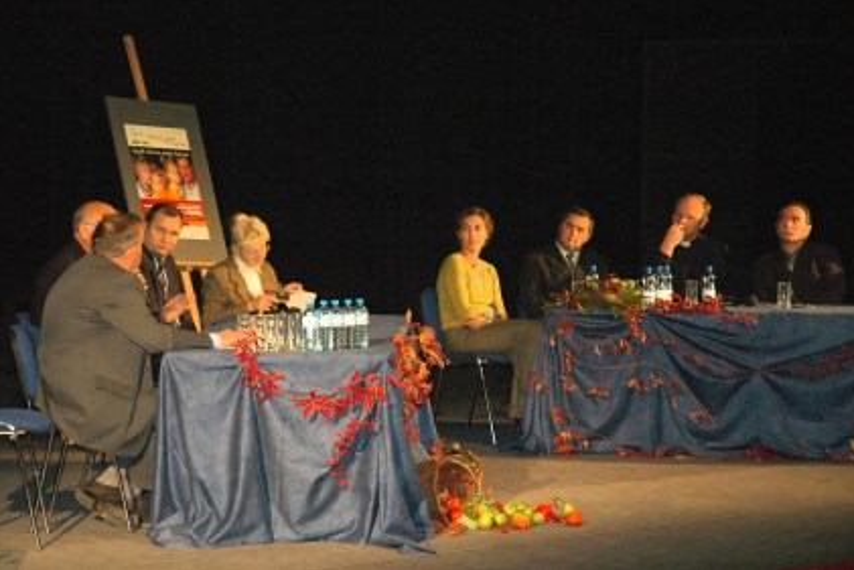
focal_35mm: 106
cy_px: 285
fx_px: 2515
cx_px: 429
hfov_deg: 19.3
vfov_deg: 12.9
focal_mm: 70
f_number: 4.5
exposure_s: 1/50
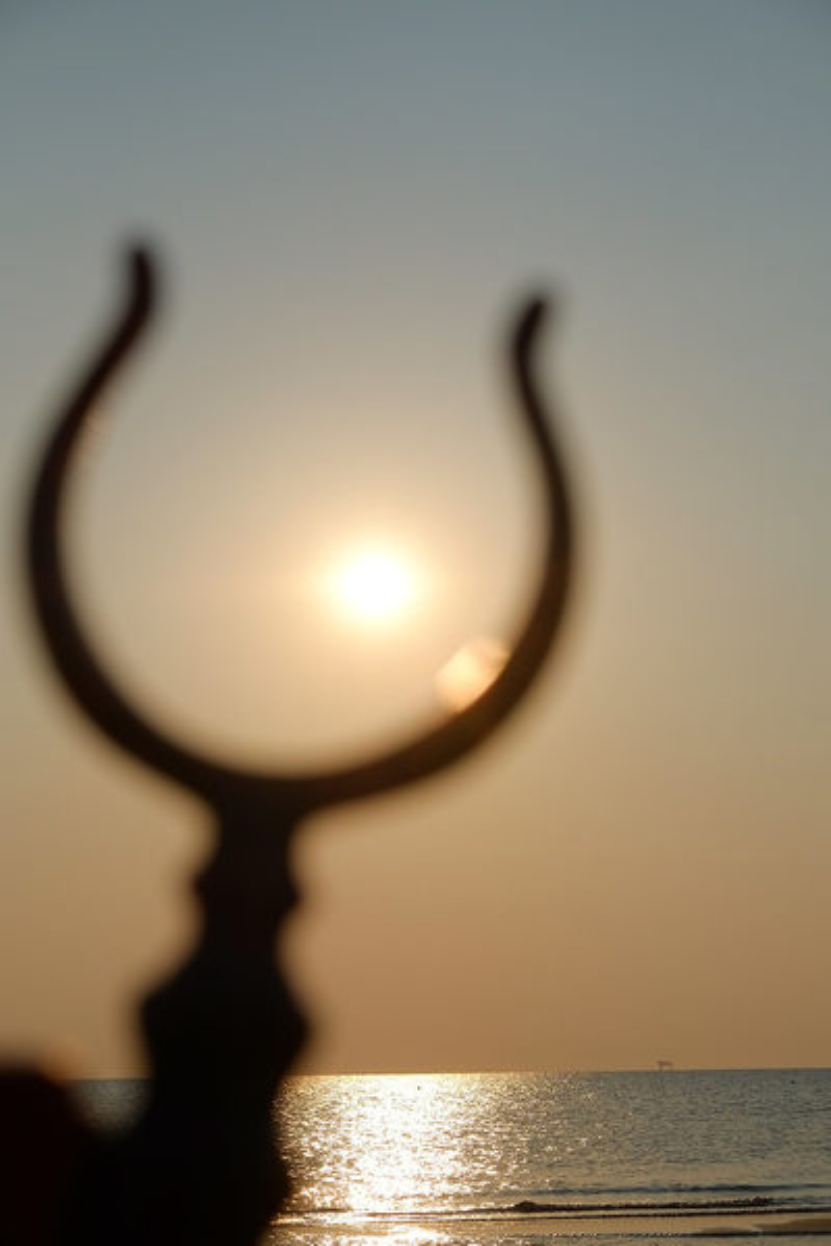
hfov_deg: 16.5
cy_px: 623
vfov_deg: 24.5
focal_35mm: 83
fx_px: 2874
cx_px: 416
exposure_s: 1/2000
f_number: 8
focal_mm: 55
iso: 200
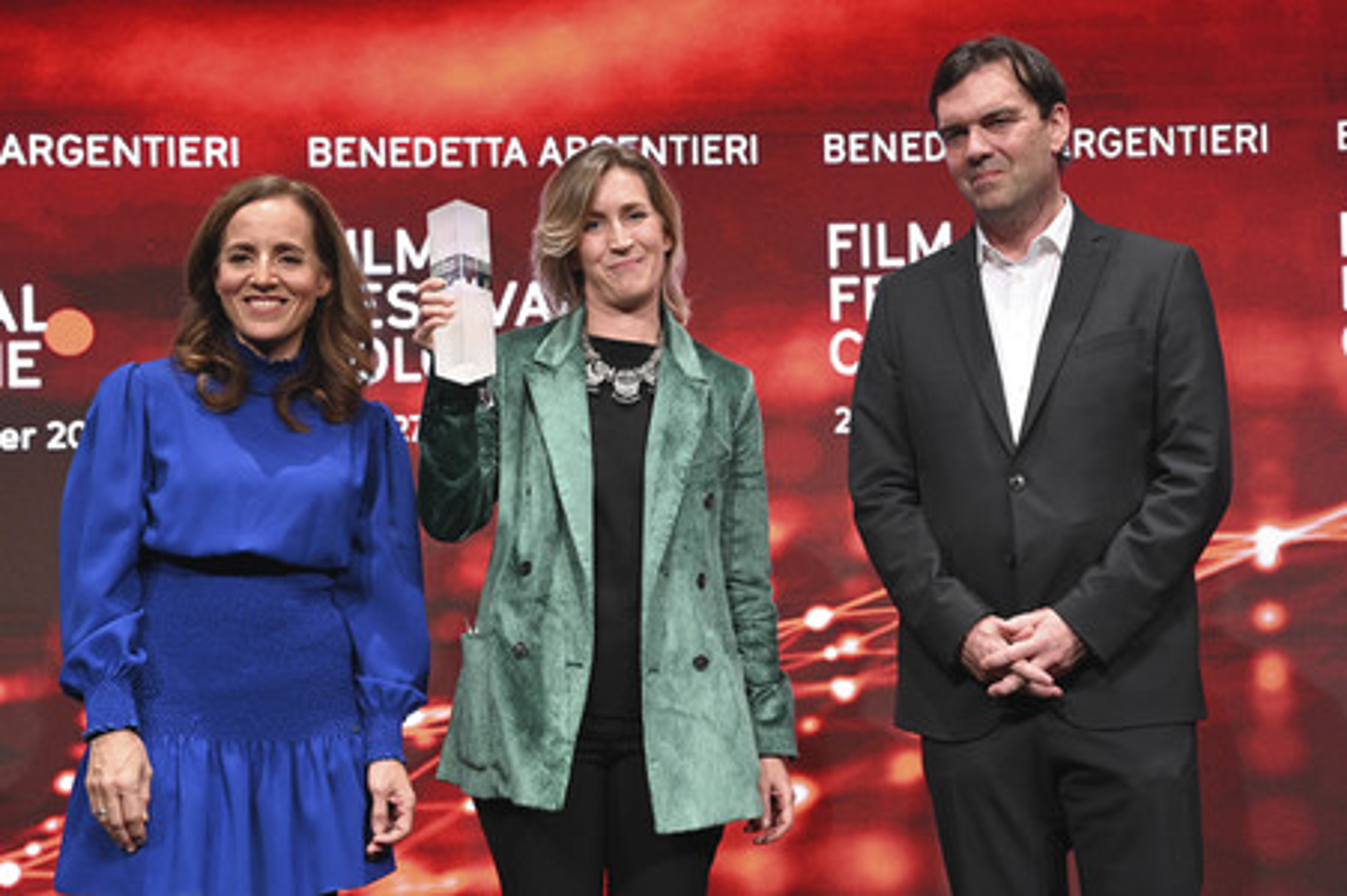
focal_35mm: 65
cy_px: 448
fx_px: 2430
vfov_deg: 20.9
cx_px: 674
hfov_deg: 31.0
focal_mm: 65
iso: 2000
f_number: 4
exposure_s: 1/200
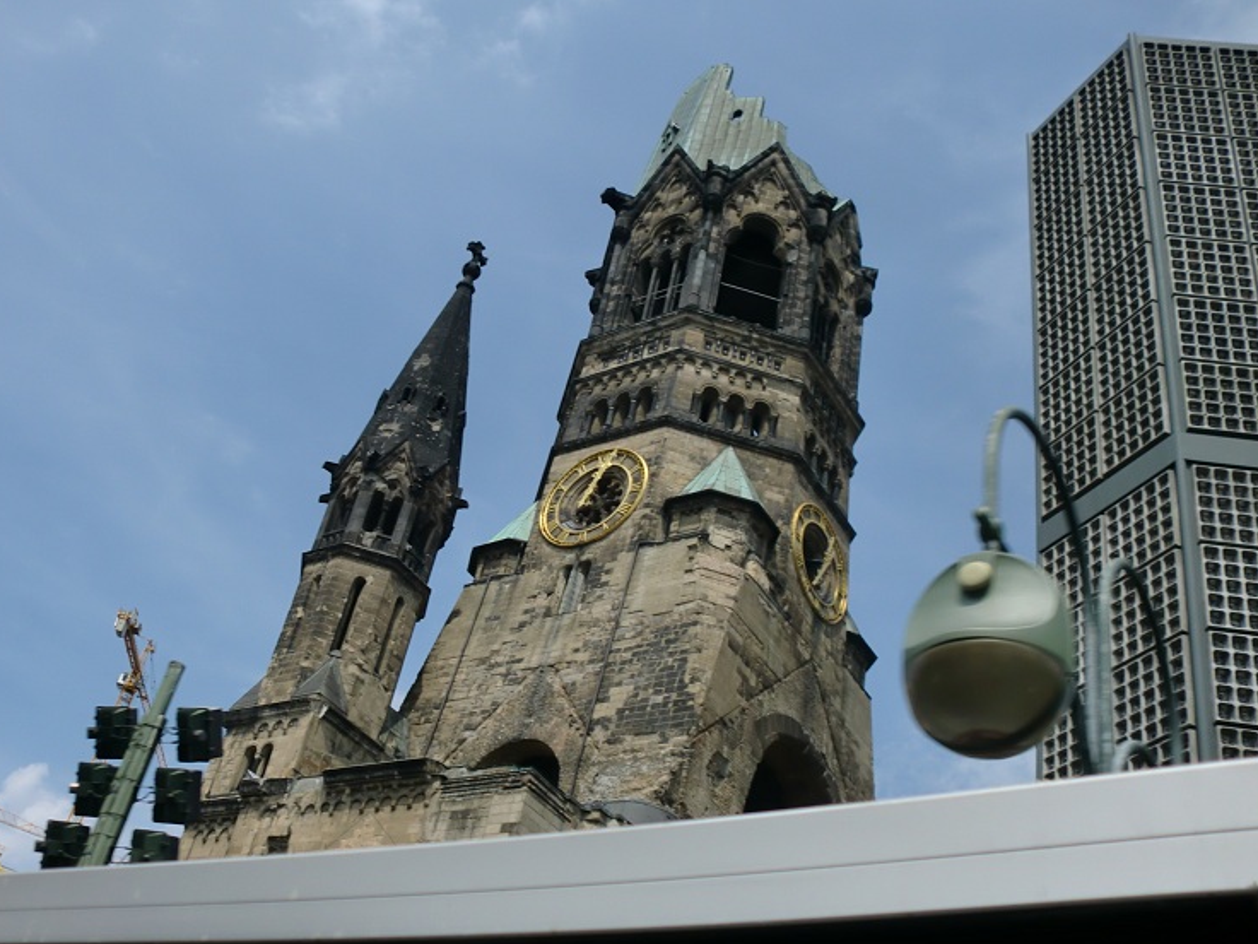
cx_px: 569
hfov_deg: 47.8
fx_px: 1417
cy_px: 497
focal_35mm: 39
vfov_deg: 36.8
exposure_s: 1/250
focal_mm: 6.3
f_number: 7.8
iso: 64
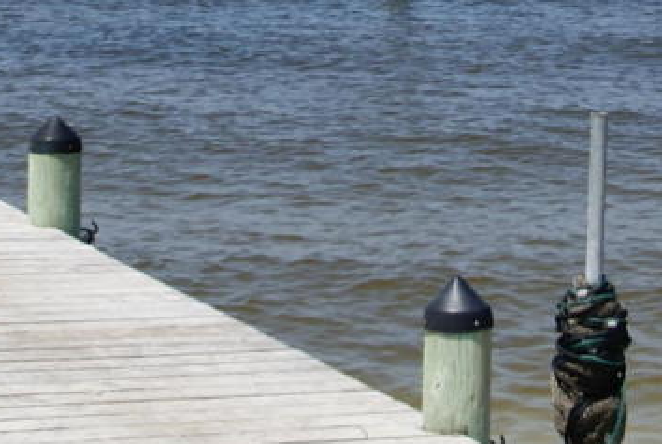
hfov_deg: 13.4
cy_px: -121
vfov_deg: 8.9
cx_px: 518
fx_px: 2799
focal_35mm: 152
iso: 100
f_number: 10
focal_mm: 20
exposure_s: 1/160
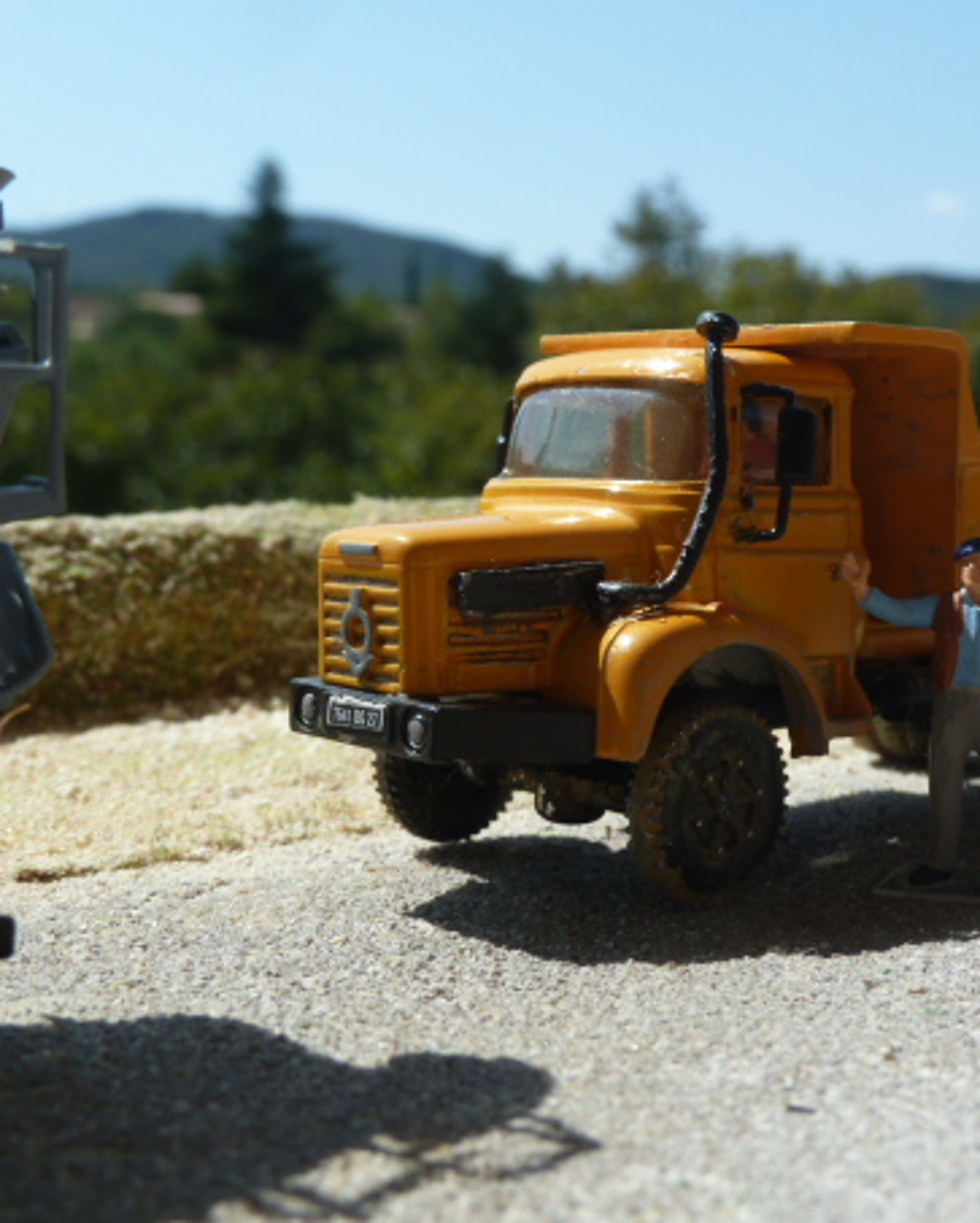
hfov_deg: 29.5
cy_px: 589
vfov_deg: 36.6
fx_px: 1847
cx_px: 670
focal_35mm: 51
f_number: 5
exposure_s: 1/400
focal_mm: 6.1
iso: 80
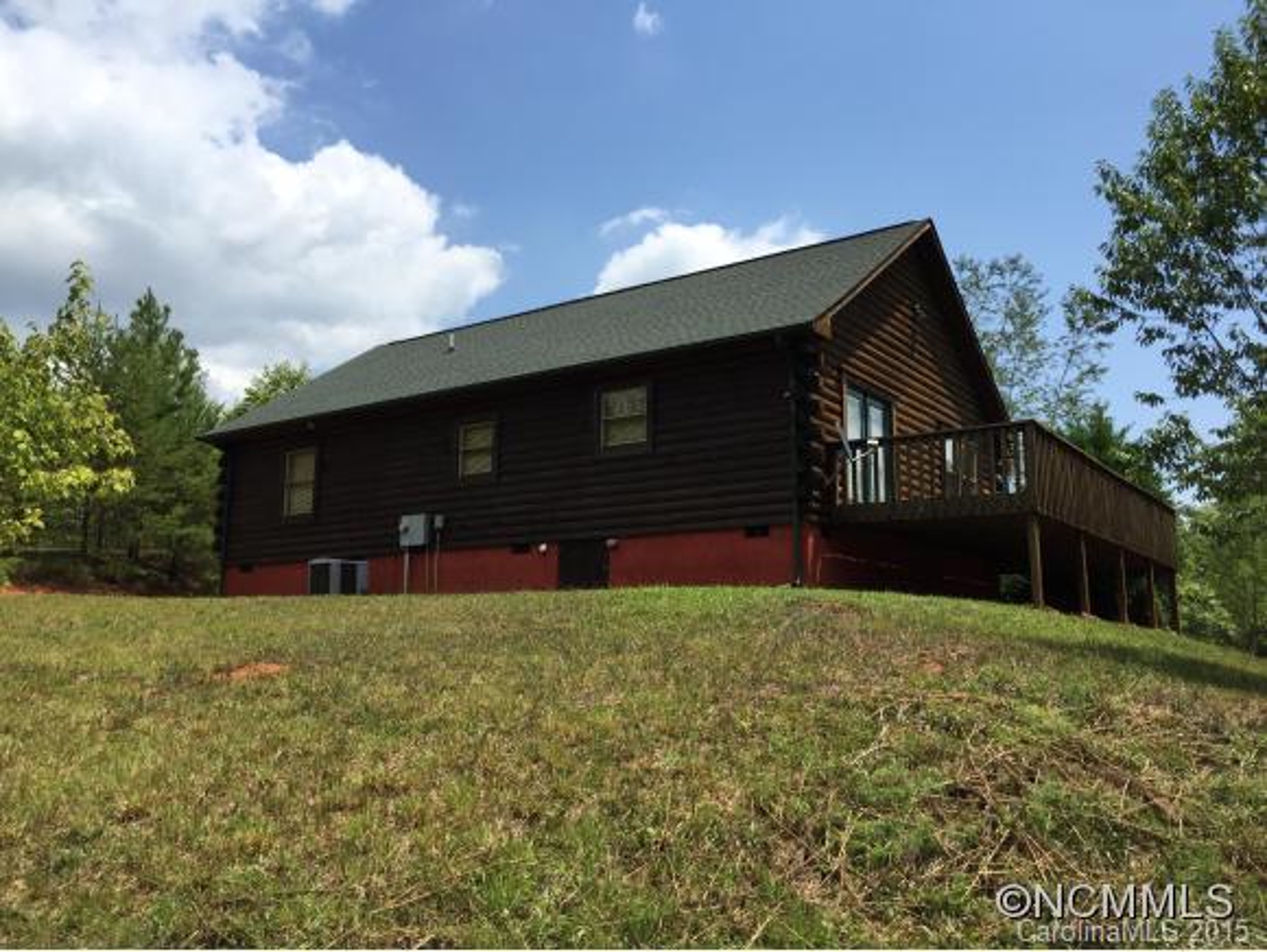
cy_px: 476
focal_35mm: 29
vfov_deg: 48.3
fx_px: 1062
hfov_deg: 61.6
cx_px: 634
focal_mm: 4.15
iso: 32
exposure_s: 1/2198
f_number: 2.2
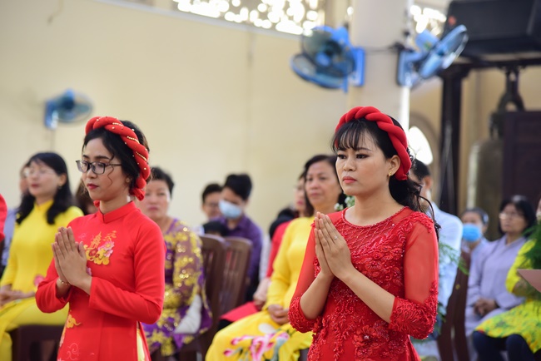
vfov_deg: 11.4
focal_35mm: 120
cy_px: 180
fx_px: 1804
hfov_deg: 17.1
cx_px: 270
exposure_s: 1/40
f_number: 4
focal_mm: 120
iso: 1250
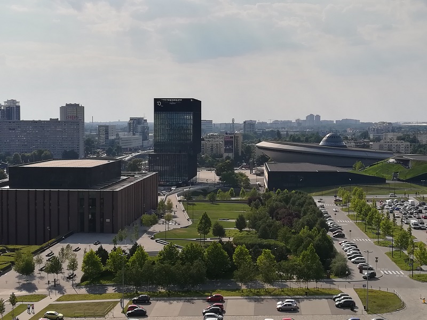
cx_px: 214
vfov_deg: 27.5
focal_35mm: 53
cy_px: 160
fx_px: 654
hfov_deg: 36.2
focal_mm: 3.83
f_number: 2.2
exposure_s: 1/1266
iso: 50
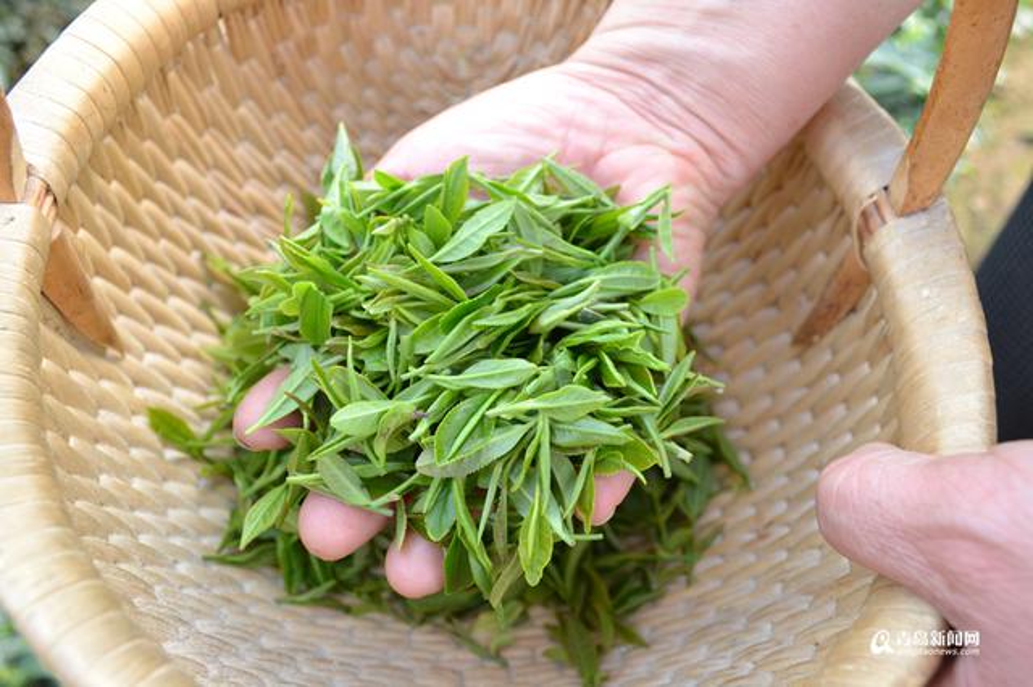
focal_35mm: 27
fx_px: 774
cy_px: 344
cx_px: 516
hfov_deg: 67.4
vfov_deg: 47.9
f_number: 5
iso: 400
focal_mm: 18
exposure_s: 1/100
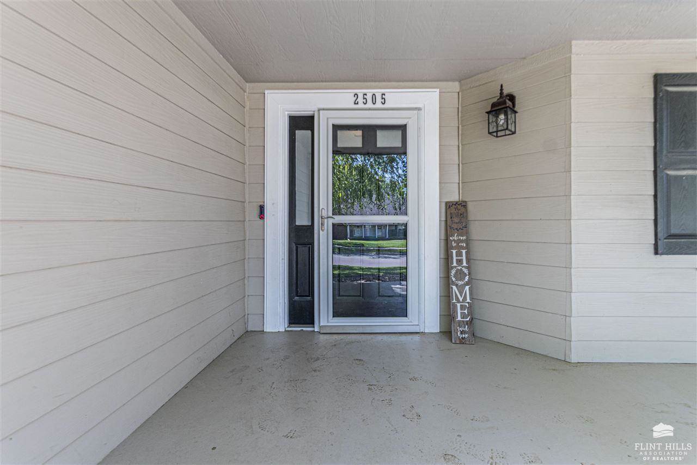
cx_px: 348
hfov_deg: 100.4
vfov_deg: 77.3
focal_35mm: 15
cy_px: 232
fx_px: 290
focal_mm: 10
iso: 180
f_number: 5.6
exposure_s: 1/125
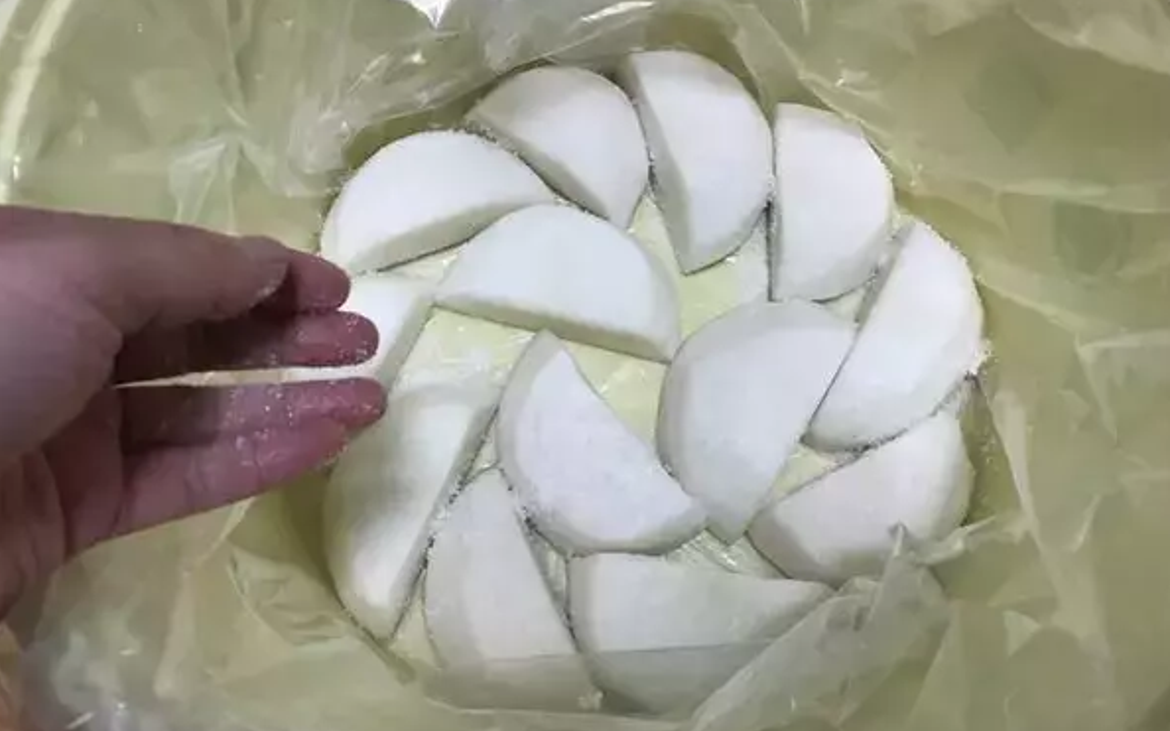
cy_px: 343
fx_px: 956
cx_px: 585
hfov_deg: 62.9
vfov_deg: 41.8
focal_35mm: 30
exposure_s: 1/30
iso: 25
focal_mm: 3.99
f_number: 1.8
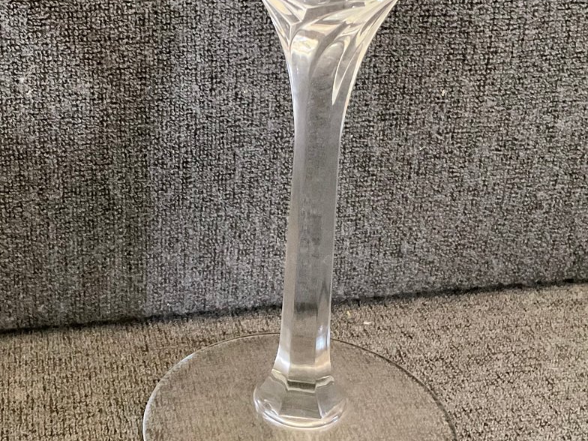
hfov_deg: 34.0
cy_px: 151
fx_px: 951
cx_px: 183
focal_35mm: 56
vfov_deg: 26.0
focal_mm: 3
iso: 500
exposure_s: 1/30
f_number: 1.8
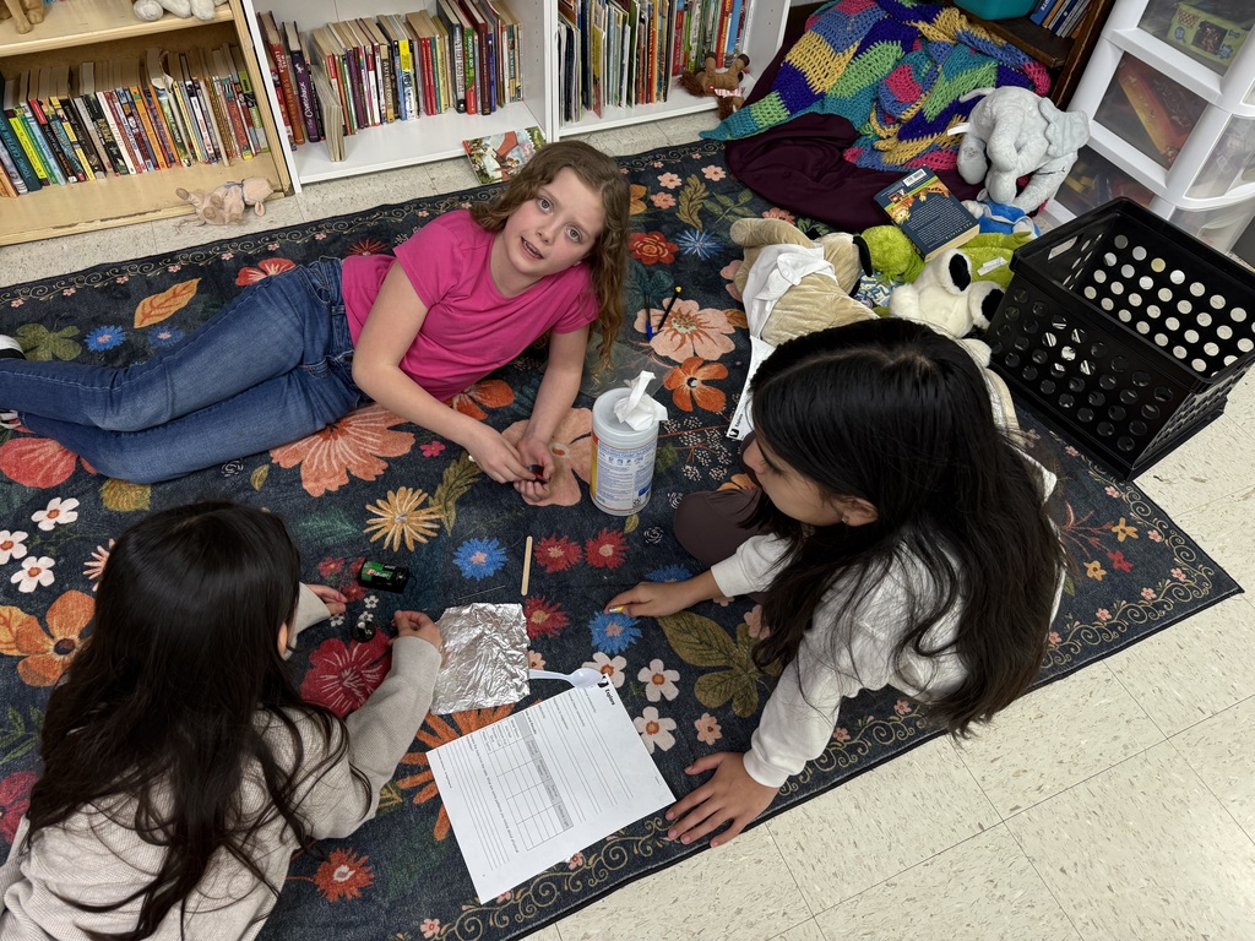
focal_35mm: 24
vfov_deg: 56.8
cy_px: 470
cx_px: 628
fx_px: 870
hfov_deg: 71.6
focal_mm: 6.76
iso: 160
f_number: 1.78
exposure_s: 1/60
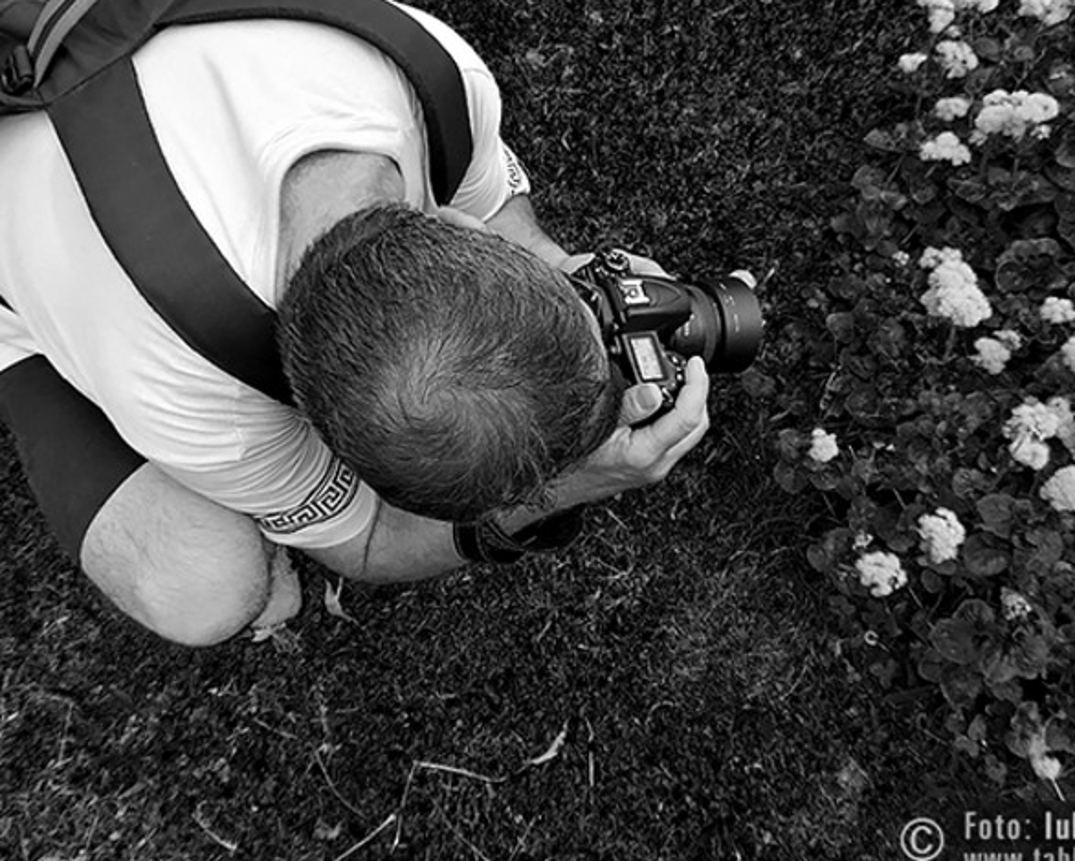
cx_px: 514
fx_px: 1018
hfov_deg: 55.6
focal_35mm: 32
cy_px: 351
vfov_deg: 45.6
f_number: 3
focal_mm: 4.3
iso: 100
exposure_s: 1/160
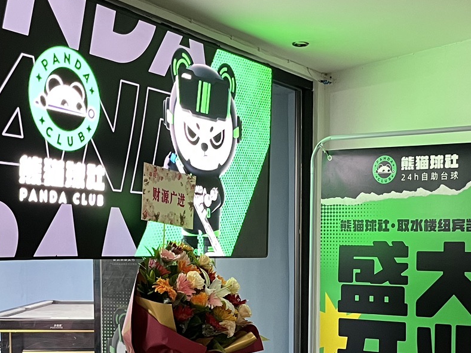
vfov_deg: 21.8
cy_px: 307
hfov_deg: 28.9
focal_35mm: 66
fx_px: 898
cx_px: 354
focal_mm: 5.1
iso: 250
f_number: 1.6
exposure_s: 1/50
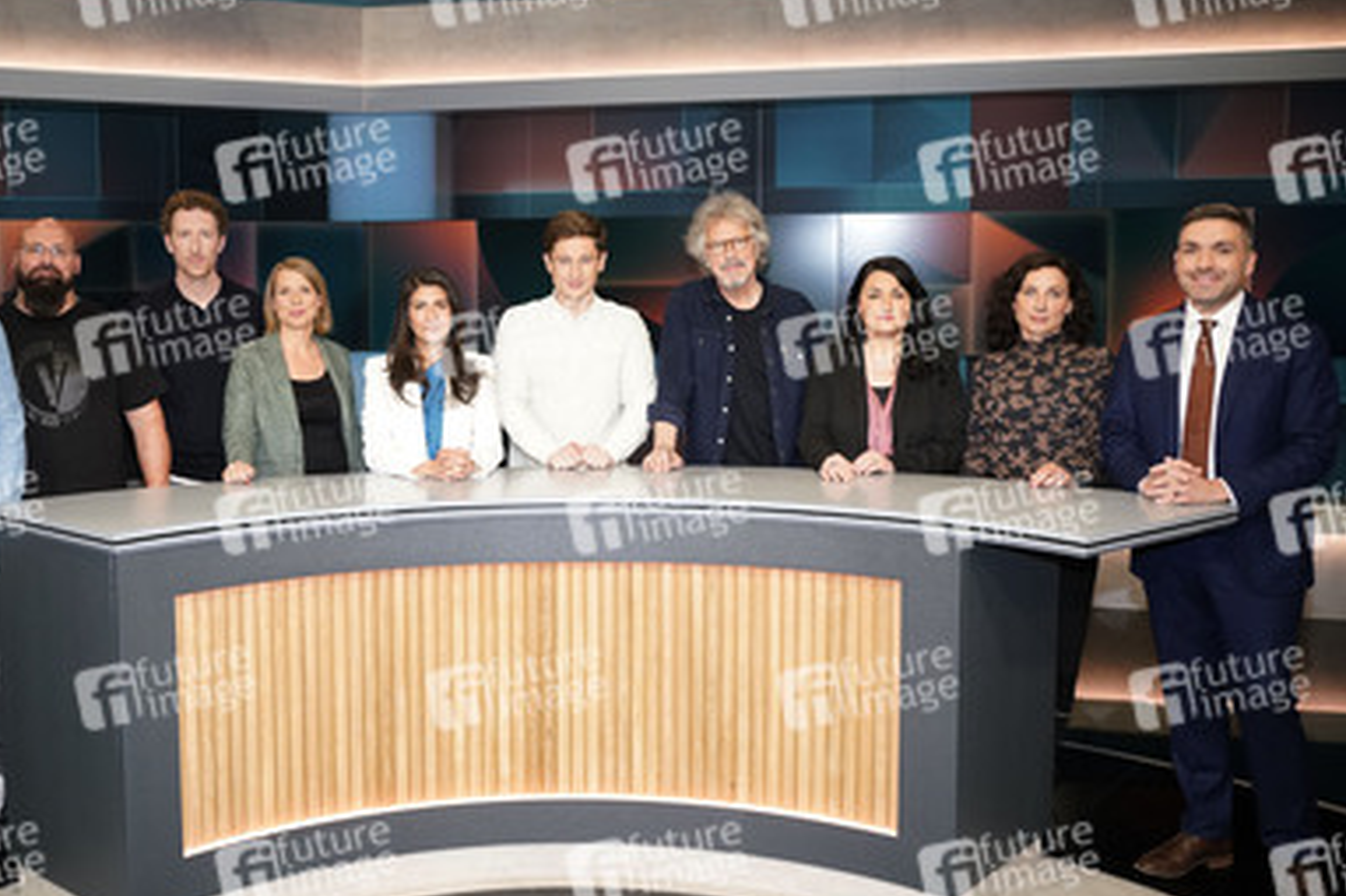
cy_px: 425
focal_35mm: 33
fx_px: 1233
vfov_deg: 39.9
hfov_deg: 57.0
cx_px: 564
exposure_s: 1/160
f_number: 5
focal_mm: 28
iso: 2000
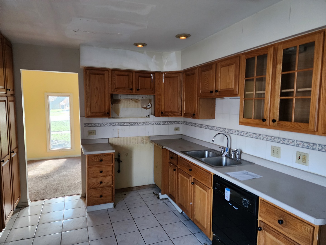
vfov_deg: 58.9
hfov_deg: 73.9
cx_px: 163
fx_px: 217
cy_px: 122
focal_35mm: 23
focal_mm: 6.4
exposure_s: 1/120
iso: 500
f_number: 1.8
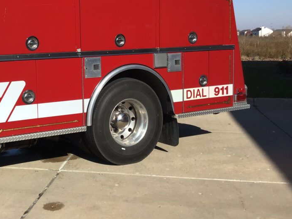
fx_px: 438
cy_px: 76
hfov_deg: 35.6
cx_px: 56
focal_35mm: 52
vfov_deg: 27.9
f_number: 2.4
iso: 25
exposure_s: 1/1404
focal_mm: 3.3
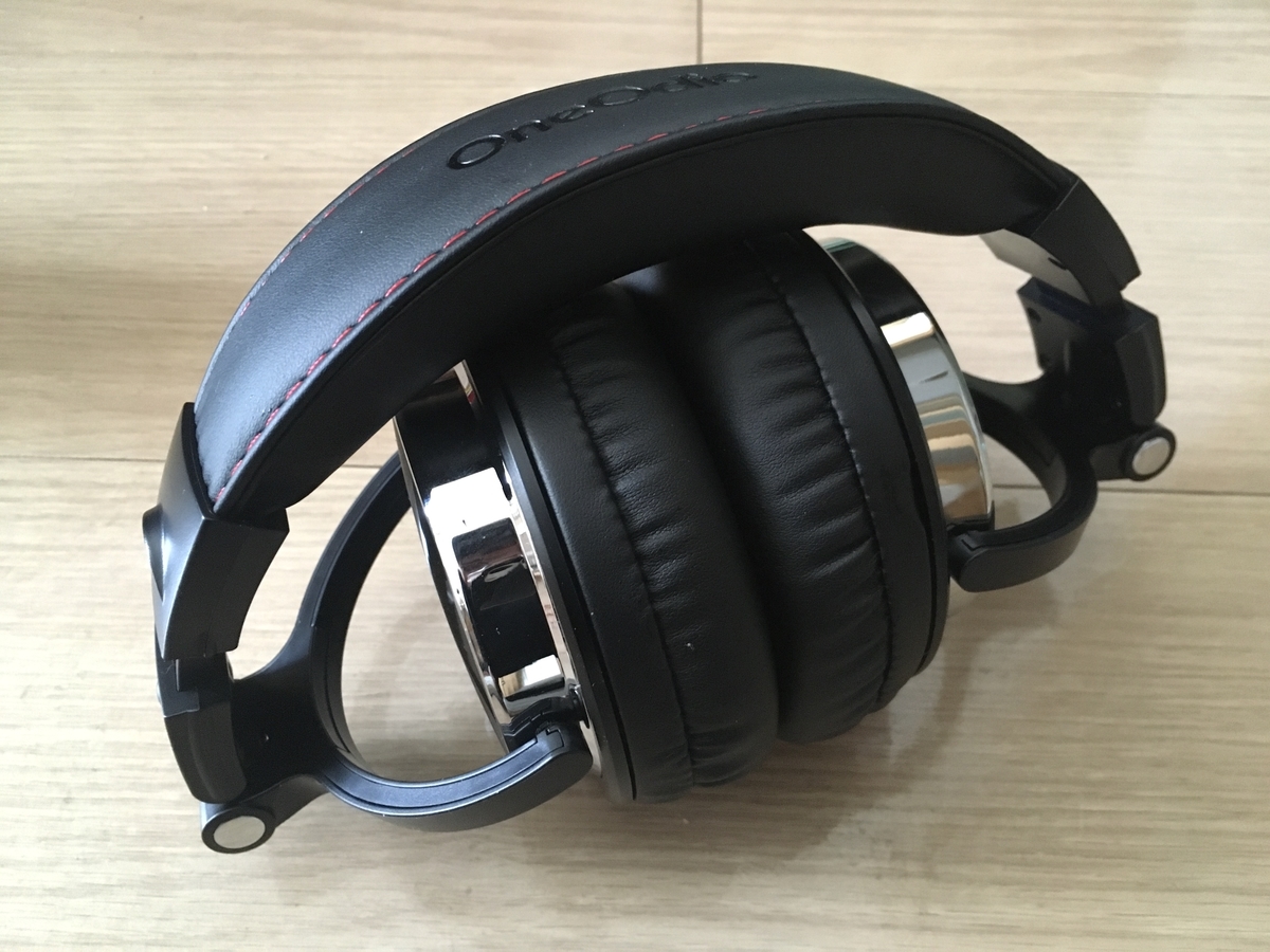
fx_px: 1064
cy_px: 476
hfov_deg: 61.7
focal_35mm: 29
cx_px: 635
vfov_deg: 48.2
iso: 320
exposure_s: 1/15
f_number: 2.2
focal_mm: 4.15
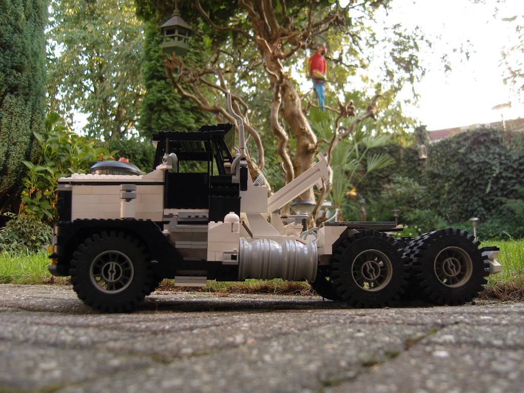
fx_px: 515
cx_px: 262
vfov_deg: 41.8
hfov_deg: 54.0
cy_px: 196
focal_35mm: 34
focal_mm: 7.3
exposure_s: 1/60
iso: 100
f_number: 2.8
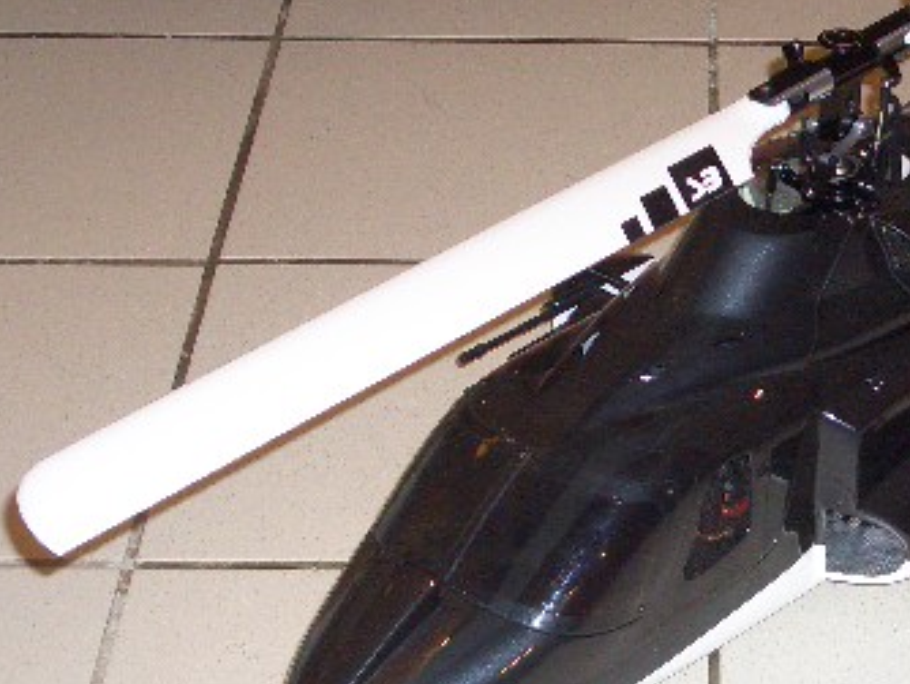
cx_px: 847
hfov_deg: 9.8
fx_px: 5288
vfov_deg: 7.4
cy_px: 384
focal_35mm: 201
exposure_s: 1/60
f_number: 4.8
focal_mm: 17.4
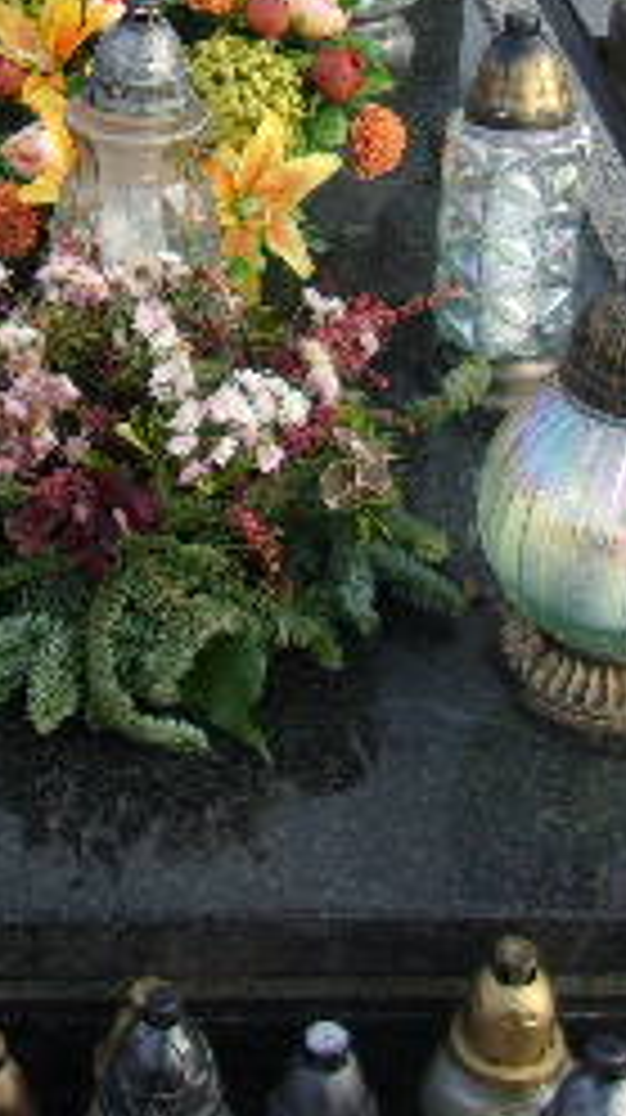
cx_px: 176
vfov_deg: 27.1
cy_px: 148
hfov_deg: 15.8
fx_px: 2249
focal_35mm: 76
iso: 80
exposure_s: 1/320
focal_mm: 4.9
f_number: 3
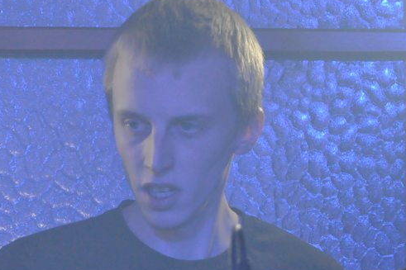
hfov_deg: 6.3
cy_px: 244
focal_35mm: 328
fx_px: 3698
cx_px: 155
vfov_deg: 4.2
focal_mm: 105
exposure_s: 1/250
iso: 2000
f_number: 5.6
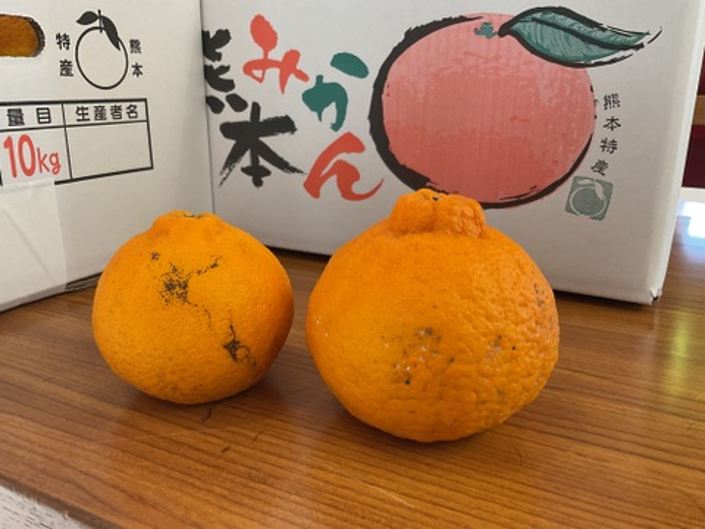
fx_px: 591
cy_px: 264
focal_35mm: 29
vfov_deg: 48.2
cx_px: 352
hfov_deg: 61.7
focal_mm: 3
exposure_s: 1/60
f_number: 1.8
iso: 64
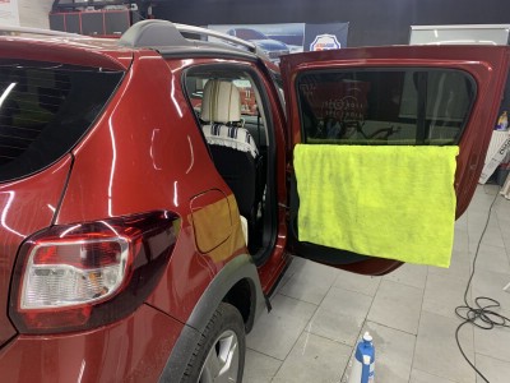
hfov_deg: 67.3
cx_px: 255
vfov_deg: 53.1
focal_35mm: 26
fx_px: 383
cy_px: 192
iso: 80
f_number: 1.8
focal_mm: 4.25
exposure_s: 1/50
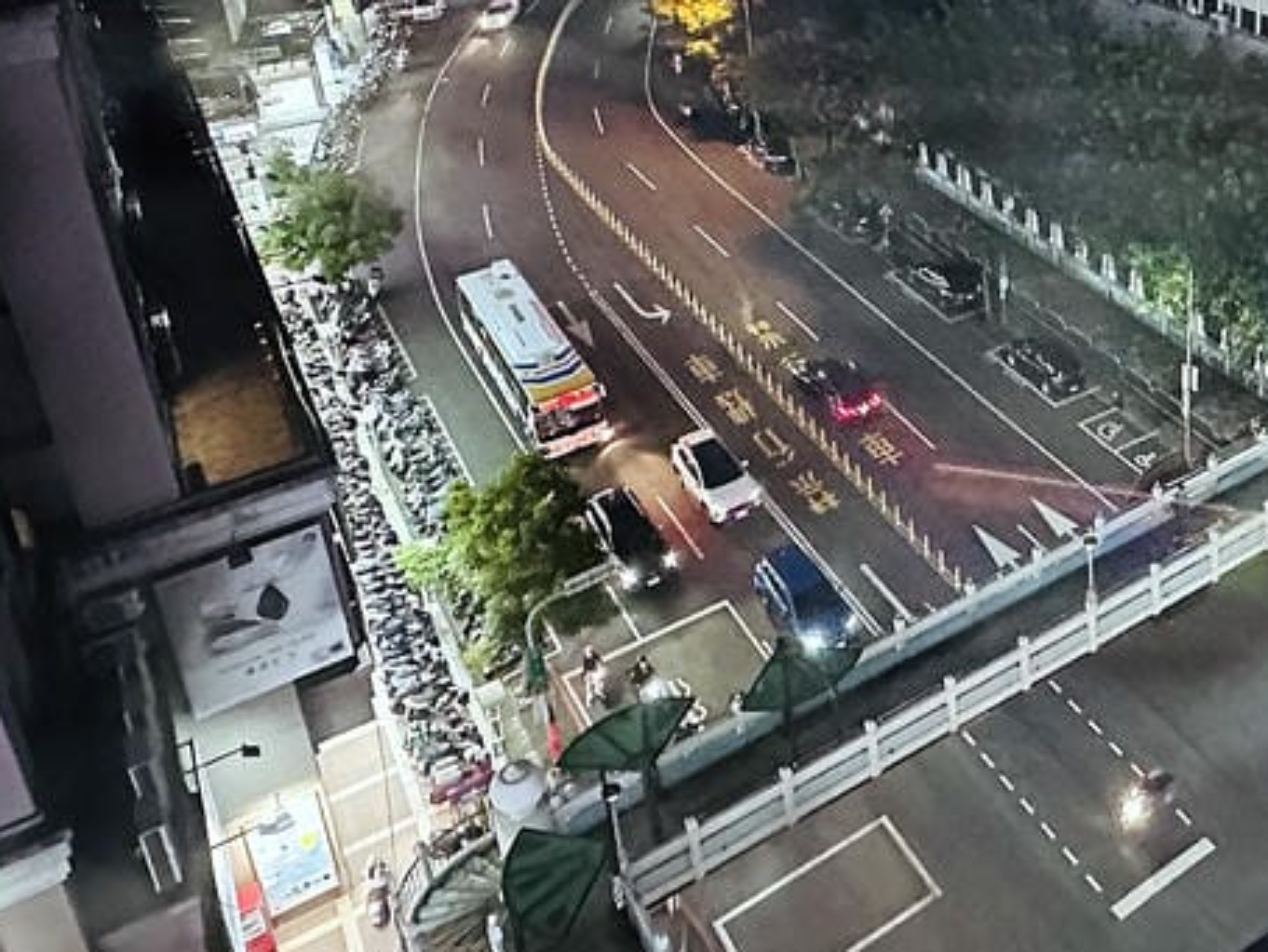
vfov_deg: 36.2
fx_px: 1356
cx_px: 1151
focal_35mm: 37
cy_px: 84
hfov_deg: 45.3
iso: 1600
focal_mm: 2.22
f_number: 2.2
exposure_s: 1/30
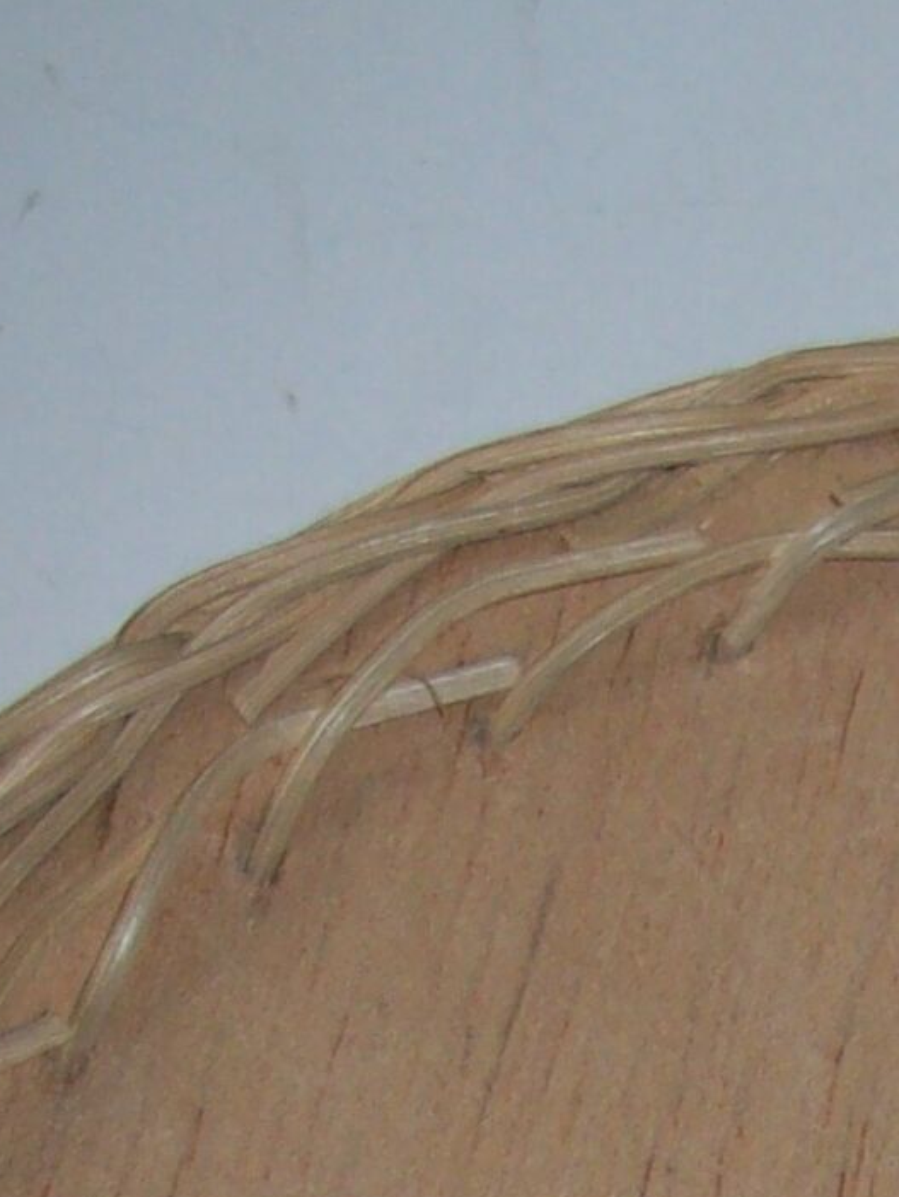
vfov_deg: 12.9
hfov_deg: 10.0
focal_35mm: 146
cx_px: 1056
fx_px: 5053
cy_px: 1741
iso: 80
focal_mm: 6
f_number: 2.7
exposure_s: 1/64
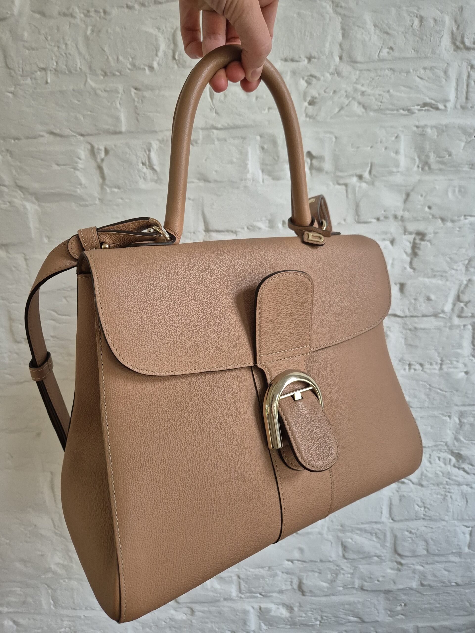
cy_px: 316
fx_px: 421
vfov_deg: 73.9
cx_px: 238
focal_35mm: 23
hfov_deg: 58.9
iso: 640
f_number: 1.8
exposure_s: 1/100
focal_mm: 5.4
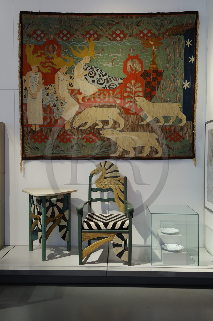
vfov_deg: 50.7
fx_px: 338
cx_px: 106
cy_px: 160
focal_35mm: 38
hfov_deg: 35.0
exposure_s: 2
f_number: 8
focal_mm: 38
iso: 200
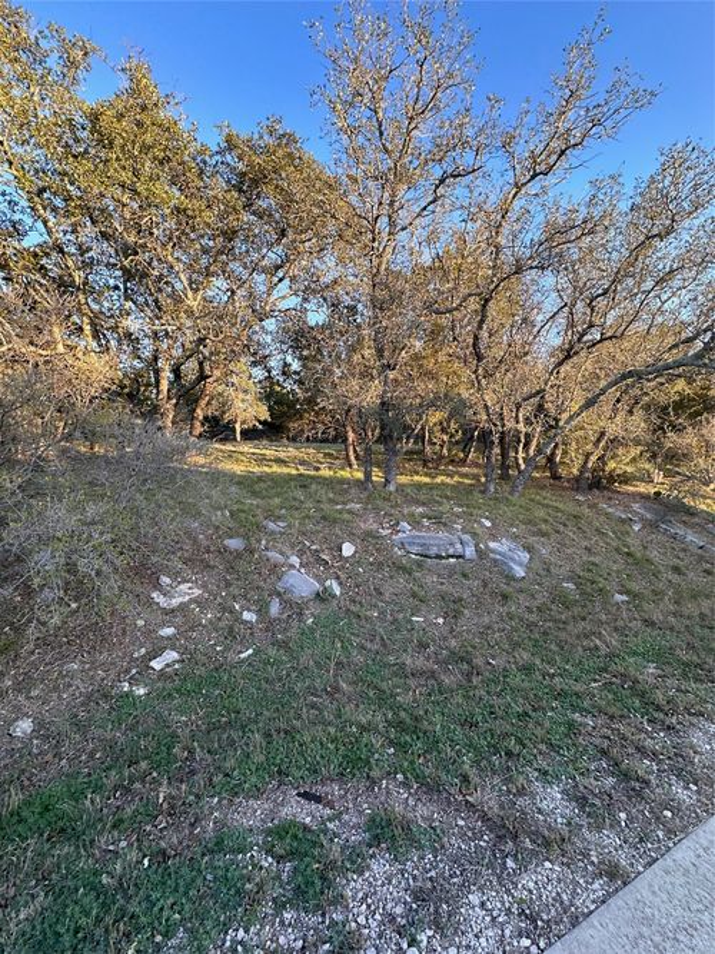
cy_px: 477
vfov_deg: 102.1
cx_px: 358
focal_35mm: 14
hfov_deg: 85.7
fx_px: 386
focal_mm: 2.22
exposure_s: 1/128
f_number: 2.2
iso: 40
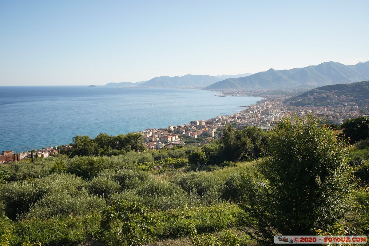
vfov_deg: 35.9
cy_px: 123
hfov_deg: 51.9
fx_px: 379
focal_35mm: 37
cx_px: 184
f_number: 8
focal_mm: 37
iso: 100
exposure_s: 1/160
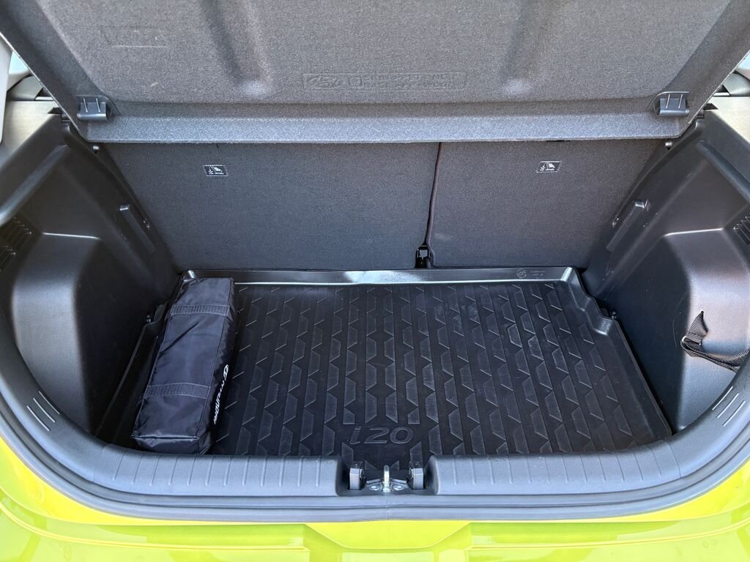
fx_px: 563
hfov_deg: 67.3
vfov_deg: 53.1
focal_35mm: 26
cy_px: 281
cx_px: 375
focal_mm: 5.96
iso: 320
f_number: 1.6
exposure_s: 1/60
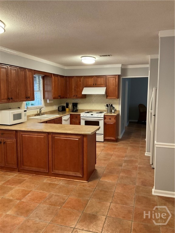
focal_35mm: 29
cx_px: 88
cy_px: 116
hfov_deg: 48.2
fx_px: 195
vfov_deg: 61.7
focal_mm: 3
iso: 125
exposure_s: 1/60
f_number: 1.8
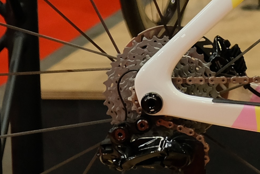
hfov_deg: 6.0
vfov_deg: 4.1
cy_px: -31
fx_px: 2391
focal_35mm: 331
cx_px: 608
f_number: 3.6
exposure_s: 1/58
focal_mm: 35.8
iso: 800
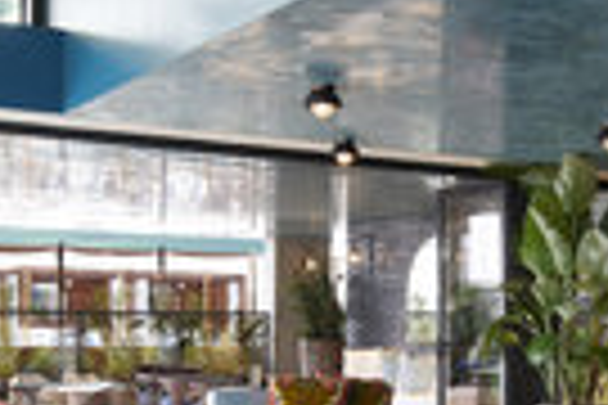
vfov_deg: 18.9
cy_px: 346
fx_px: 1199
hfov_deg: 28.1
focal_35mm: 71
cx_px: 455
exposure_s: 4
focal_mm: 20
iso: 64
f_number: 11
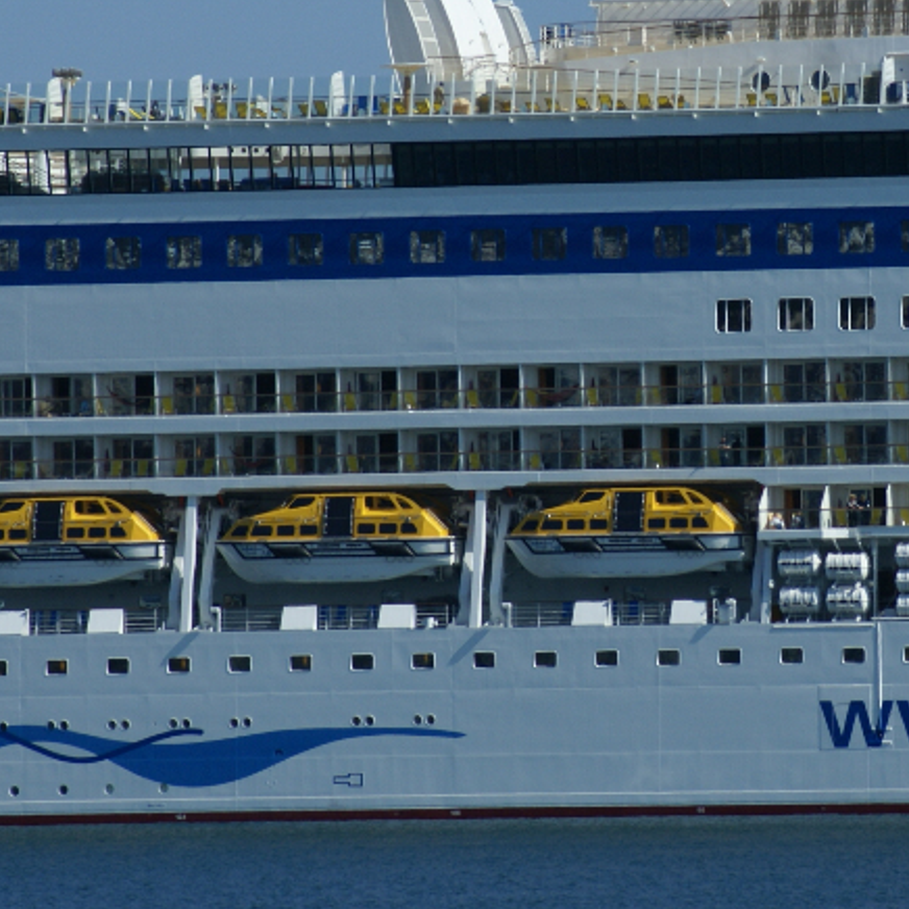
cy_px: 310
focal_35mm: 479
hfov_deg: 3.7
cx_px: 767
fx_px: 14231
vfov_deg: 3.7
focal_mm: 160
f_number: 10
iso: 100
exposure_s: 1/400
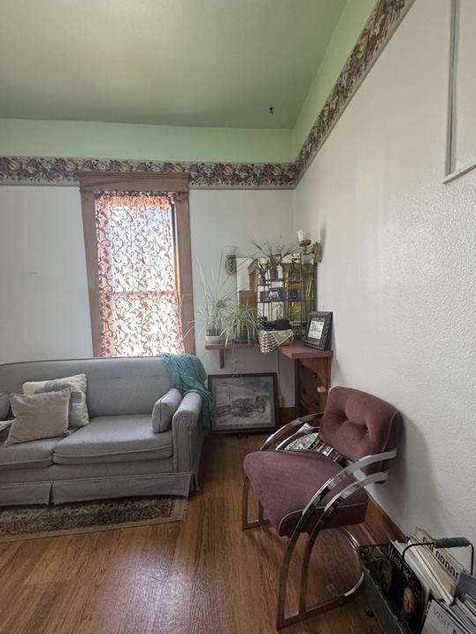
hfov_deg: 81.7
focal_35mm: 15
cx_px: 247
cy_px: 333
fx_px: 275
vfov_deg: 98.1
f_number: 2.2
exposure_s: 1/60
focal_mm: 2.22
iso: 320
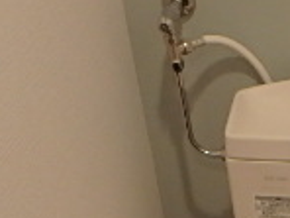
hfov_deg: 20.3
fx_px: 762
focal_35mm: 91
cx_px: 339
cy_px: 355
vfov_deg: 14.7
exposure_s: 1/30
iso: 320
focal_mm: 3.7
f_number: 3.5
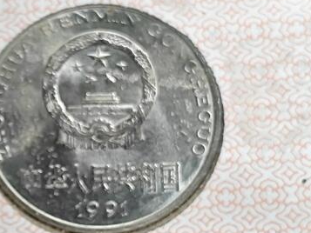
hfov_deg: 10.3
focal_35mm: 192
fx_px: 1726
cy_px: 192
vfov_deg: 7.7
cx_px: 63
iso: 400
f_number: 1.6
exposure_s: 1/82.3
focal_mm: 5.84
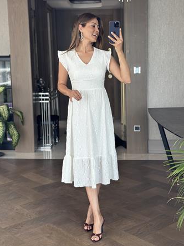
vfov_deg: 34.9
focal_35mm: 55
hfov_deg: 26.6
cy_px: 114
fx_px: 389
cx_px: 86
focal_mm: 6.86
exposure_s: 1/172
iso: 125
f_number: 1.78
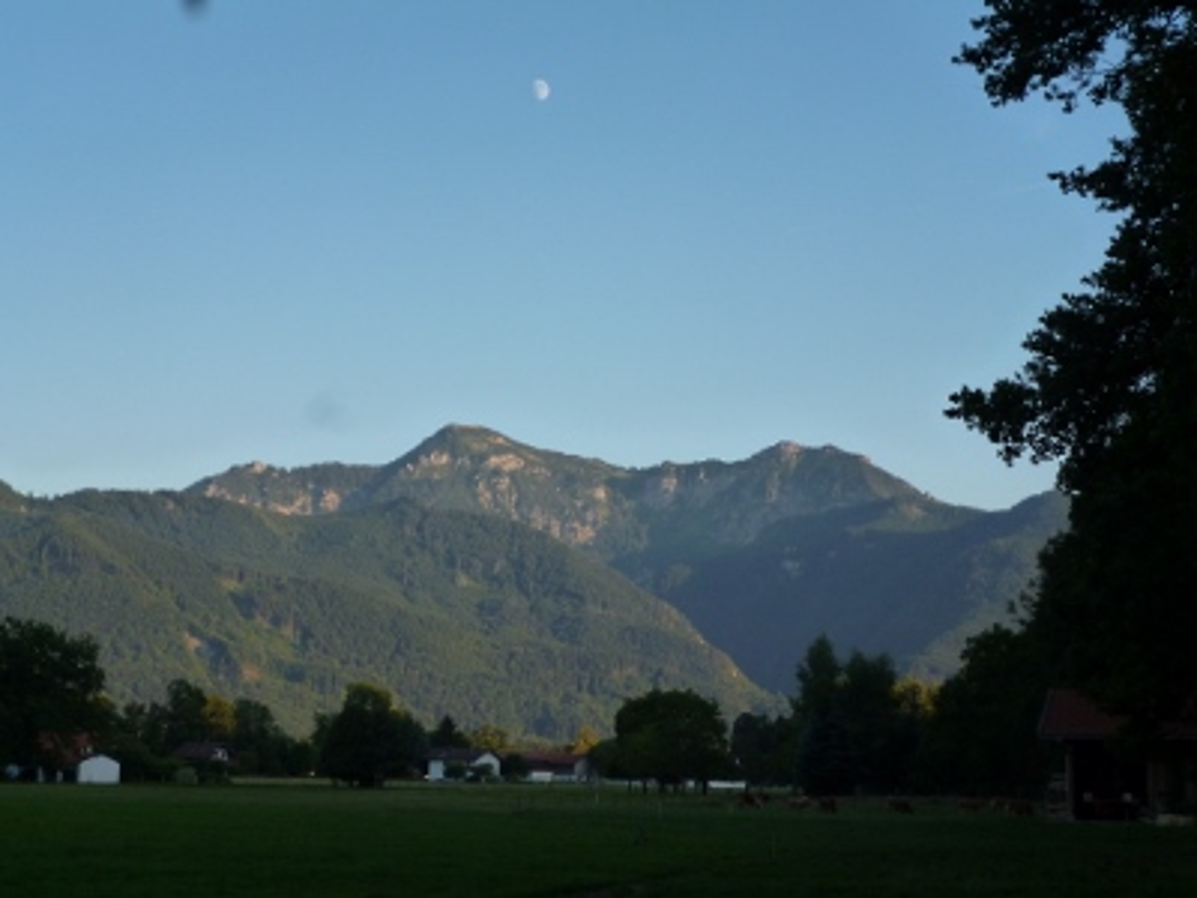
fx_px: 2179
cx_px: 598
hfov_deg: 30.7
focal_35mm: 63
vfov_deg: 23.3
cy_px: 449
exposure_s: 1/250
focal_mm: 11.2
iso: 160
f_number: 4.7
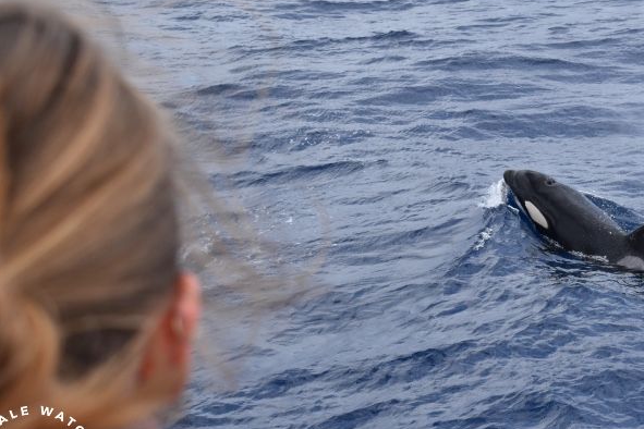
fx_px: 1234
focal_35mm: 69
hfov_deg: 29.1
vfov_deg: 19.7
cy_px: 252
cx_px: 400
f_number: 7.1
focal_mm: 34
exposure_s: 1/1600
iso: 400
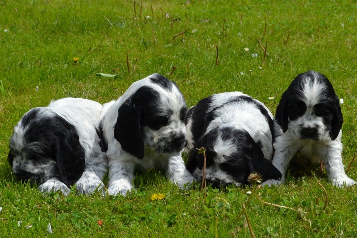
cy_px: 119
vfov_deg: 22.6
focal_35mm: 60
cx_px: 178
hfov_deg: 33.4
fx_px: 595
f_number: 8
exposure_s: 1/250
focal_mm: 40
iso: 100
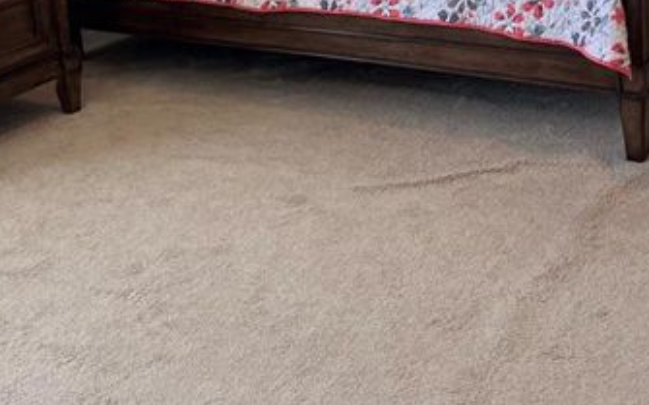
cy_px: -89
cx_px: 416
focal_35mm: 58
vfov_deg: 20.8
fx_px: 1025
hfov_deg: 34.9
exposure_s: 1/60
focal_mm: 5.7
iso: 160
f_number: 1.5
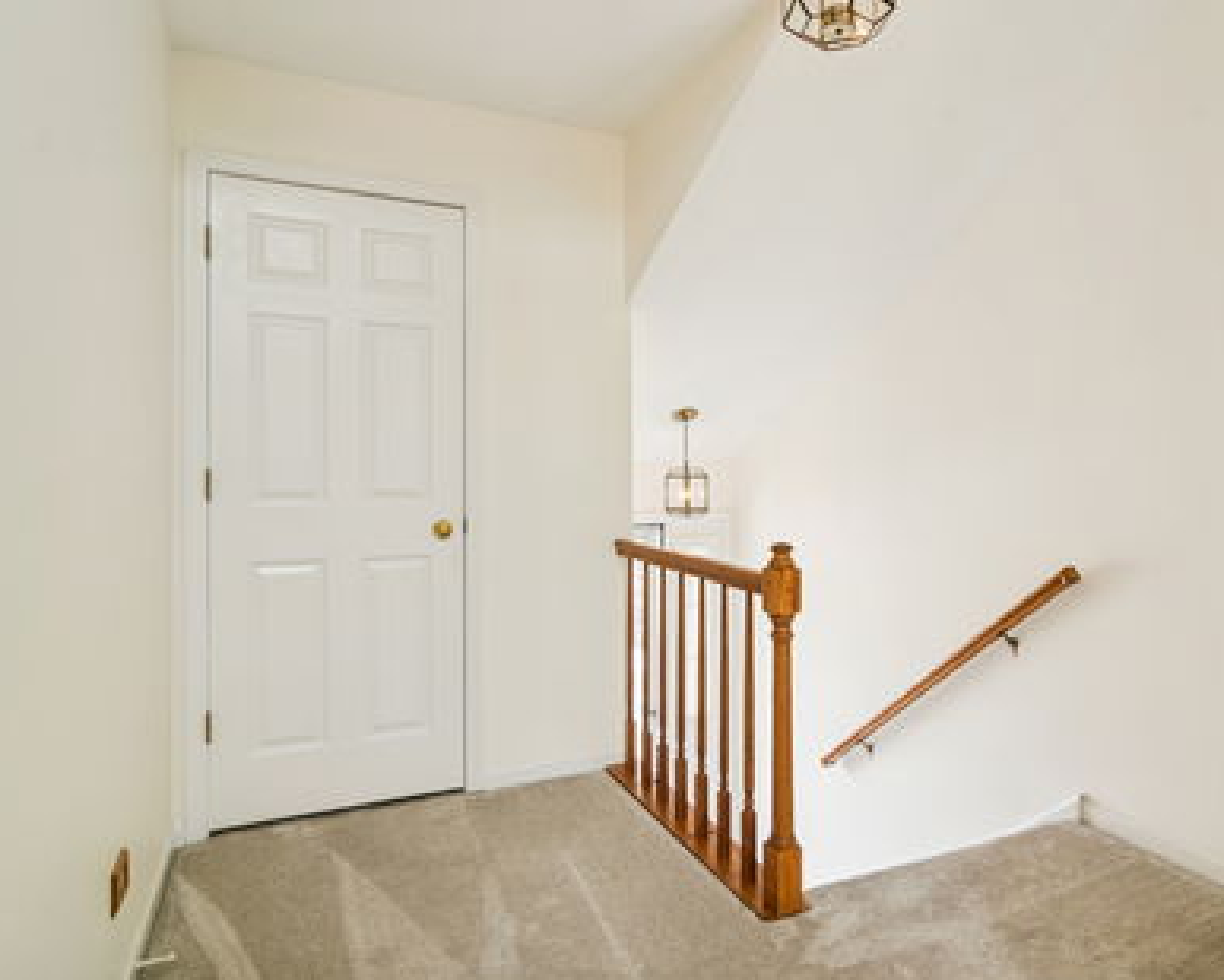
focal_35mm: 21
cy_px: 482
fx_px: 761
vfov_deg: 65.5
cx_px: 729
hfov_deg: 76.8
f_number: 8
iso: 200
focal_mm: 12
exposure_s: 1/13
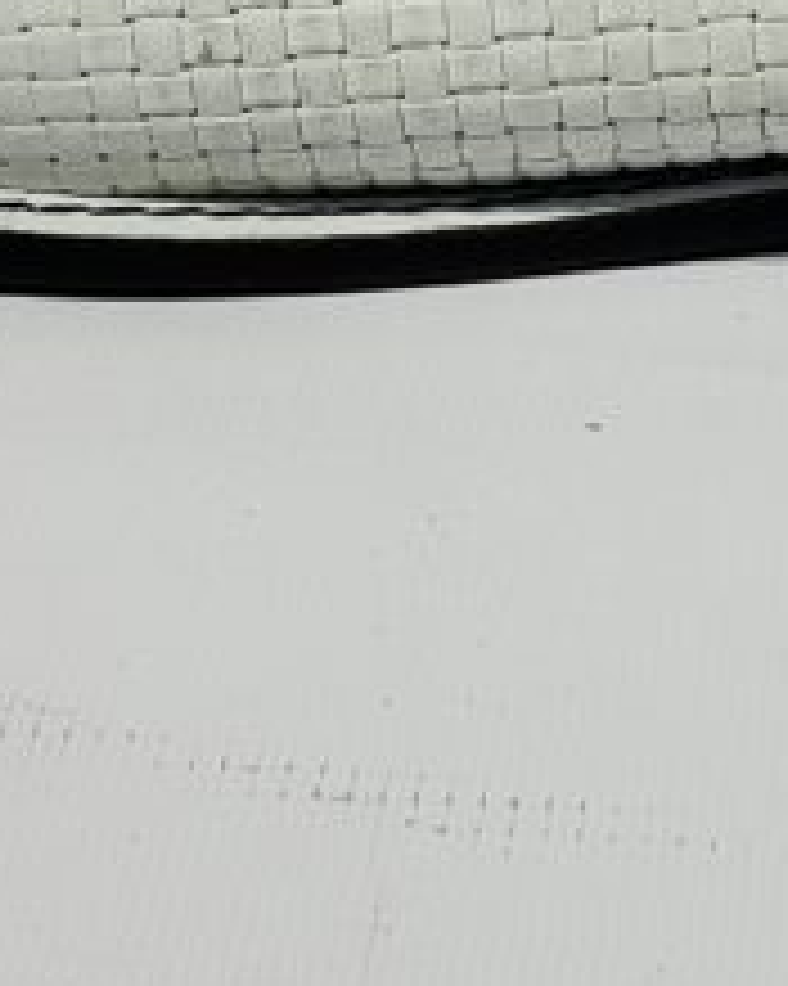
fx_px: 2567
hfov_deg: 17.1
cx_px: 752
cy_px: -90
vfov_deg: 20.7
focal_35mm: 88
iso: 64
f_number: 2.4
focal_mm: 4.3
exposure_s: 1/100
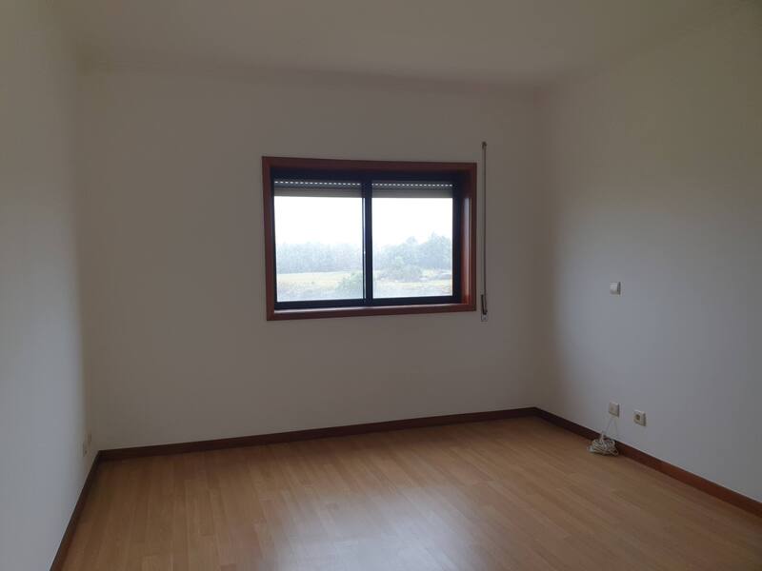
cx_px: 381
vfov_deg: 53.1
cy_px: 286
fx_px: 572
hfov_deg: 67.3
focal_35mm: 26
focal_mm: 4.32
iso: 50
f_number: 2.4
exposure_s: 1/60
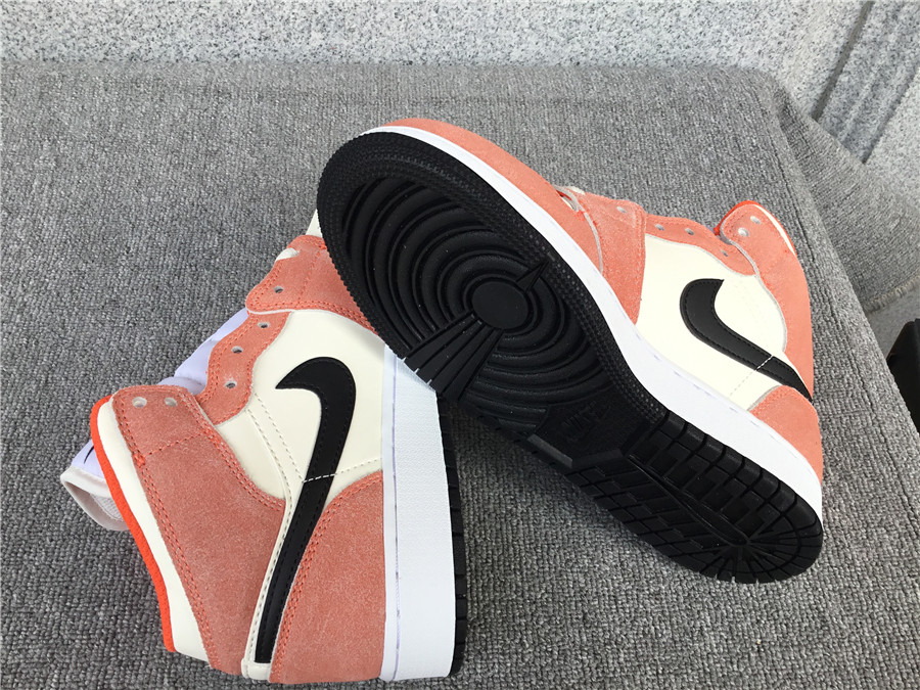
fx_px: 824
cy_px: 345
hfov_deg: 58.4
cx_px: 460
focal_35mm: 31
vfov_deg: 45.4
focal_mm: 3.3
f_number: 2.4
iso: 25
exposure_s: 1/307
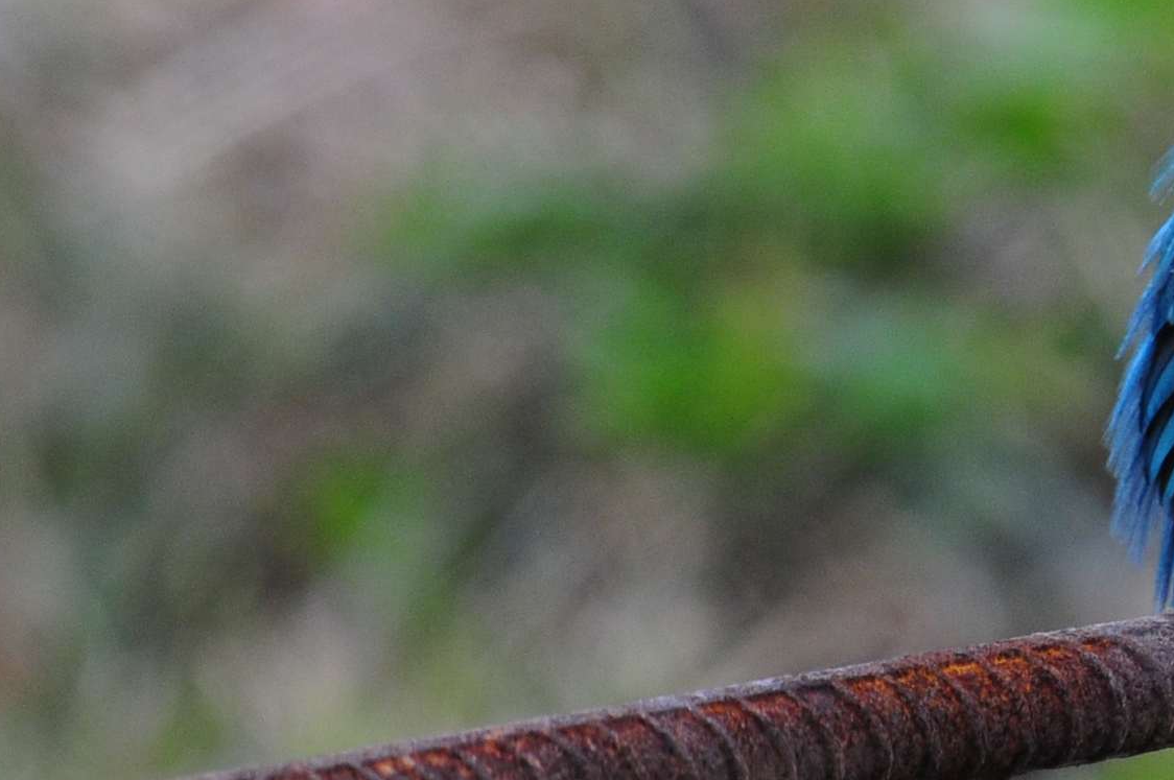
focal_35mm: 2860
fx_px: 93171
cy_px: -55
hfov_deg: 0.7
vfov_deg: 0.5
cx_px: 1627
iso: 320
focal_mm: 500
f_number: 6.3
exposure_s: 1/100
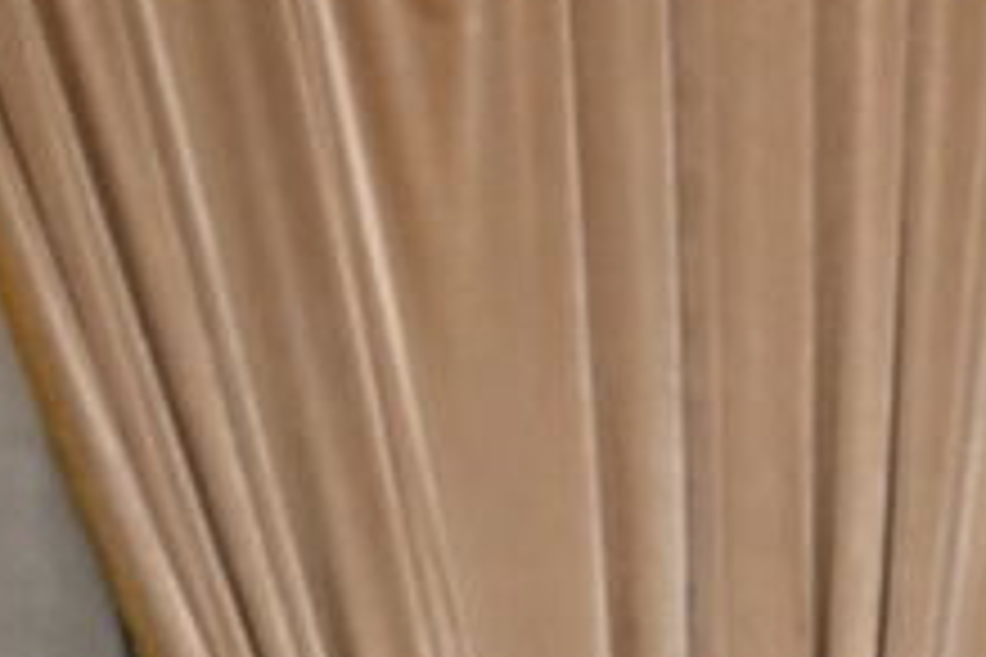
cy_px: 2063
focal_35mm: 217
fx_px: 5943
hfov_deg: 8.6
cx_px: 2445
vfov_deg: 5.8
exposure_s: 1/160
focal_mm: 34
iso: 2500
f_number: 8
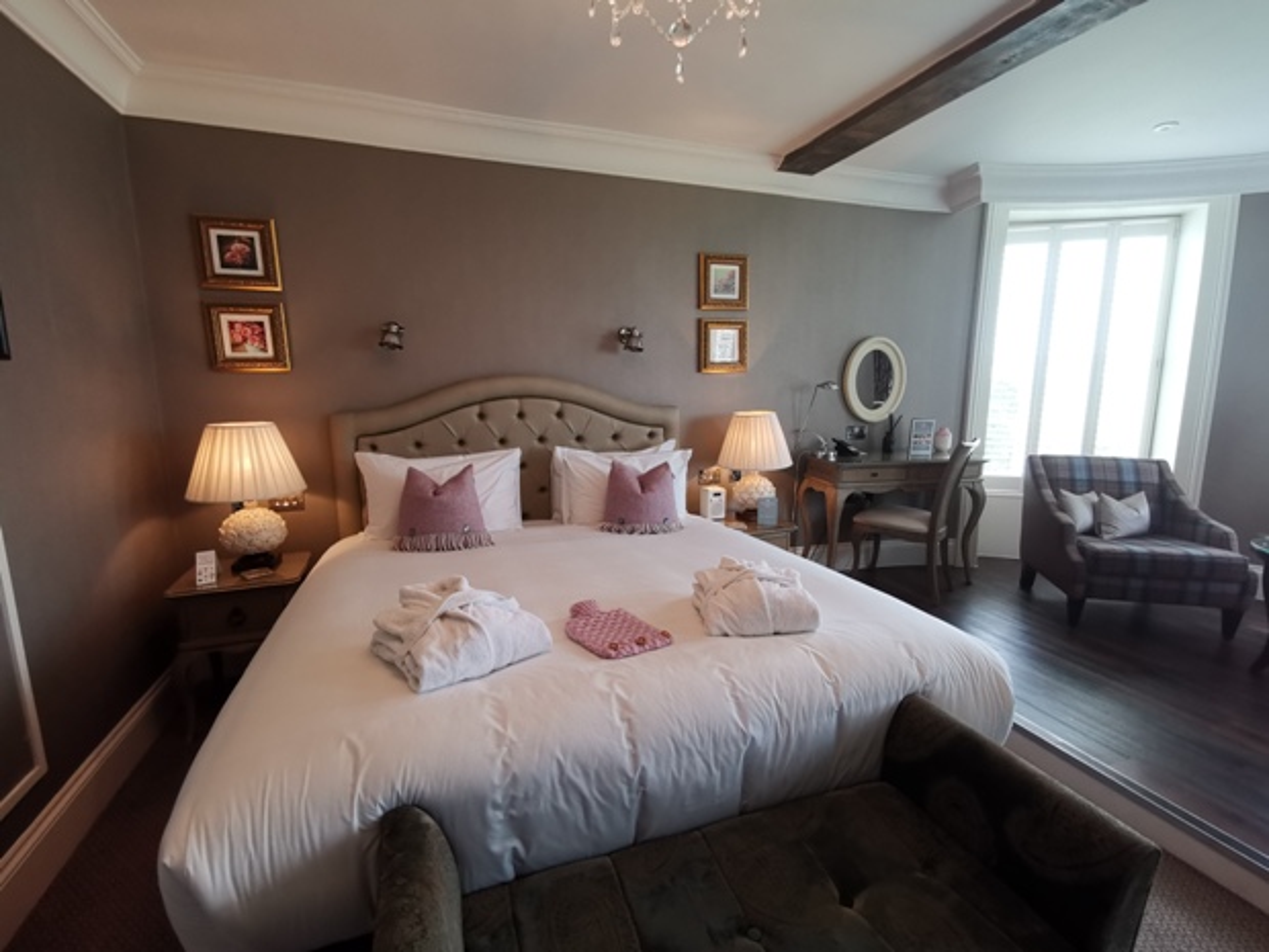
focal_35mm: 16
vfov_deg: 78.1
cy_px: 476
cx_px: 634
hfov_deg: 94.5
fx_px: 587
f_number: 2.2
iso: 320
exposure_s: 1/100
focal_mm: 2.35
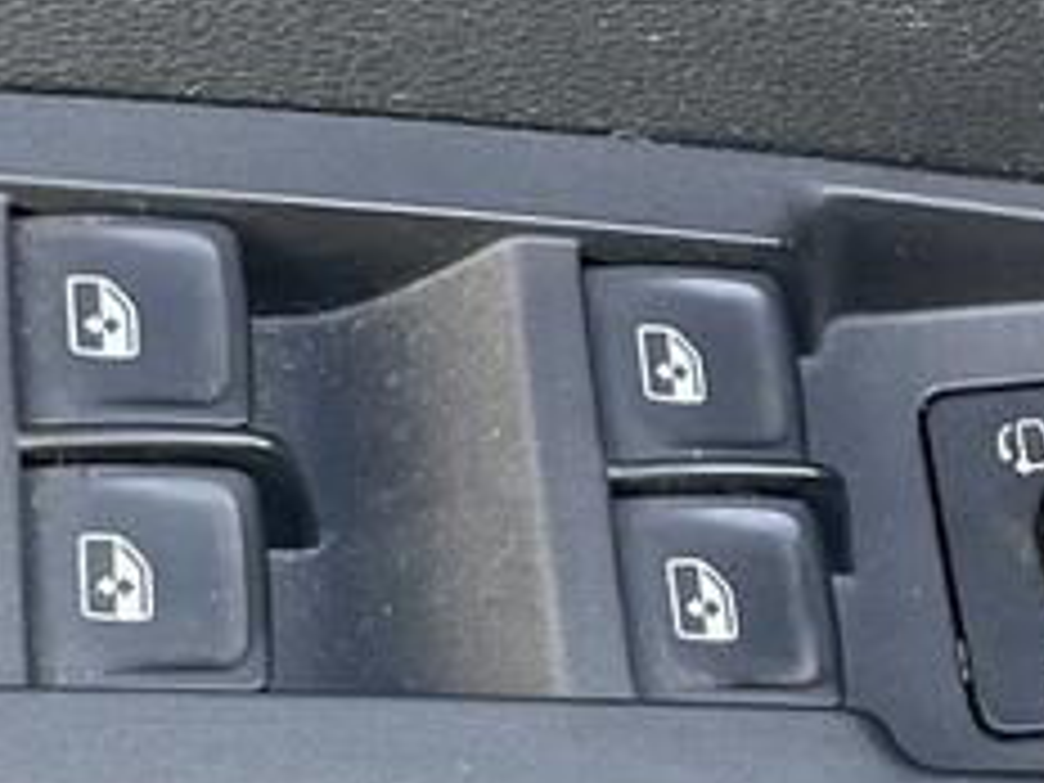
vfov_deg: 12.9
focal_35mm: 115
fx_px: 3468
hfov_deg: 17.0
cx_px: 752
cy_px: 405
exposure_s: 1/92
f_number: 1.6
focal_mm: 4.2
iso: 125
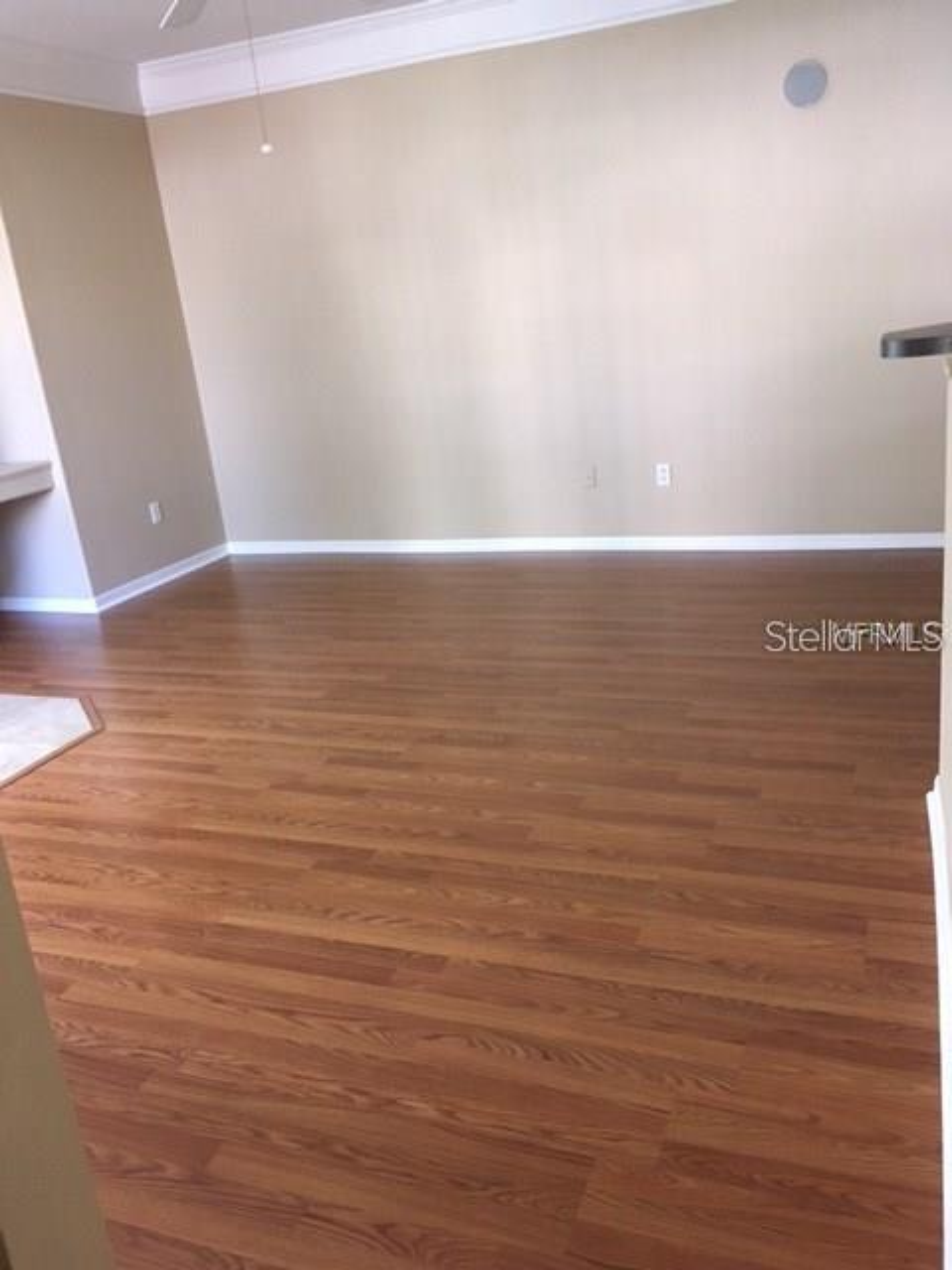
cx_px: 476
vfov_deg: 61.7
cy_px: 635
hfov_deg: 48.2
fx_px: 1063
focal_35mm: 29
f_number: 2.2
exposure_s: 1/17
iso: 200
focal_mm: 4.15
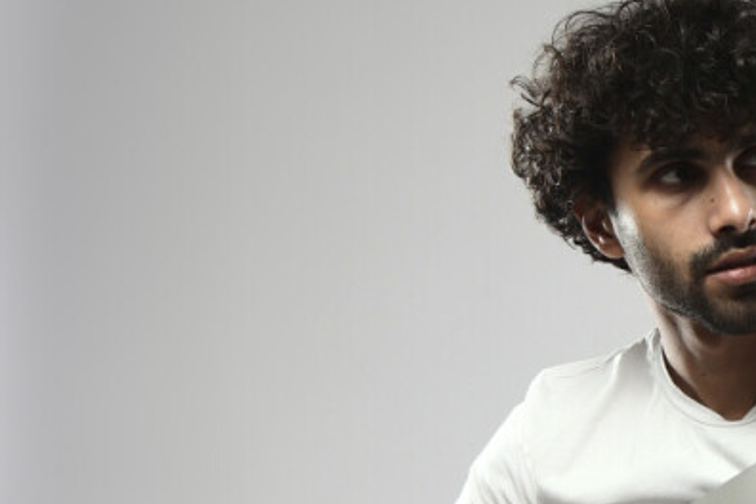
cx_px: 758
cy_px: 926
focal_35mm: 97
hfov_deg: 20.4
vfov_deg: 12.7
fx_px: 2037
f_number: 5.6
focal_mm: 32
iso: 400
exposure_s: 1/125
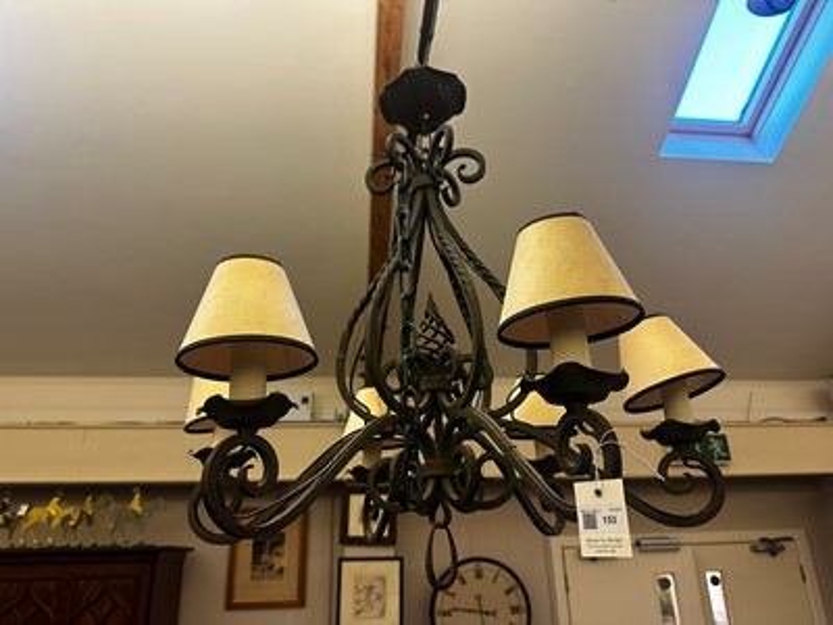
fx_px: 578
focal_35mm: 24
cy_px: 312
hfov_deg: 71.6
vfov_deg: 56.8
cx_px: 416
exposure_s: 1/50
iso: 160
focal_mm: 6.86
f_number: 1.78
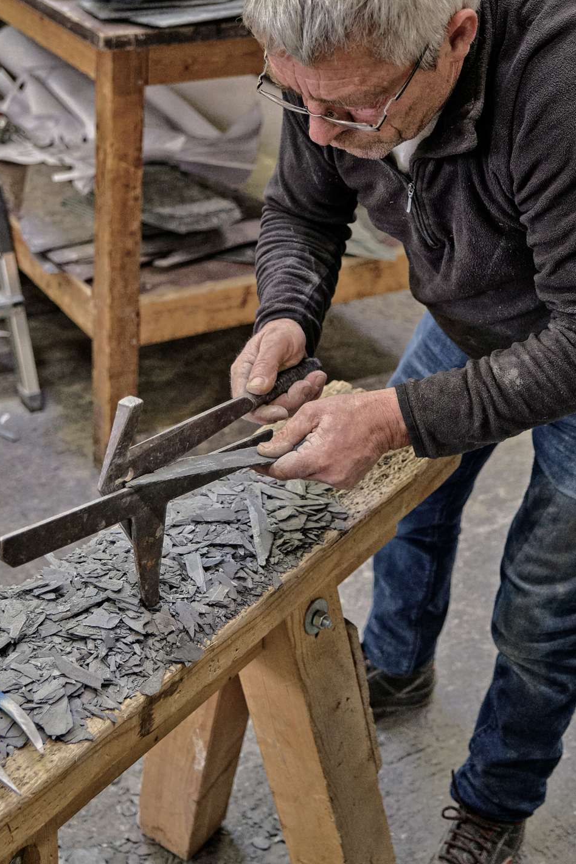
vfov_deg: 35.0
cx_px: 271
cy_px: 380
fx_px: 1368
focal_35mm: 57
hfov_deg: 23.8
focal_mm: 30.2
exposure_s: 1/60
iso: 1600
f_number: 2.8
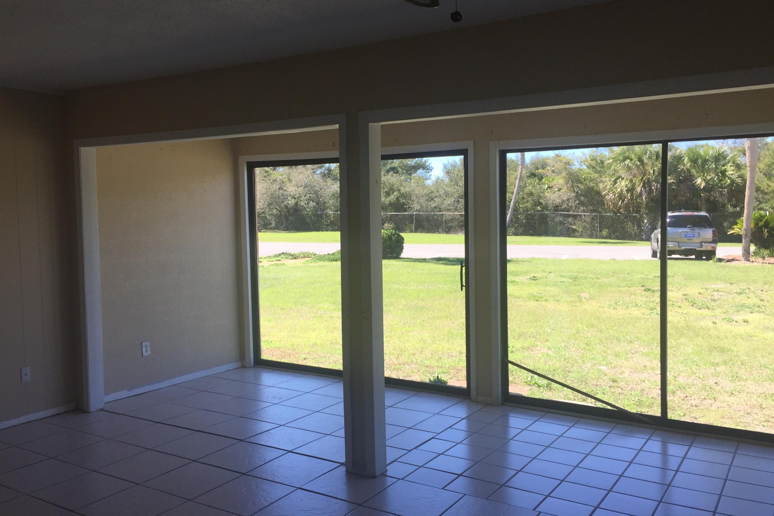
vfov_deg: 42.3
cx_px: 381
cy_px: 253
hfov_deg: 60.3
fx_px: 666
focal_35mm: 31
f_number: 2.2
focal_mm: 4.15
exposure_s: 1/534
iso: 32
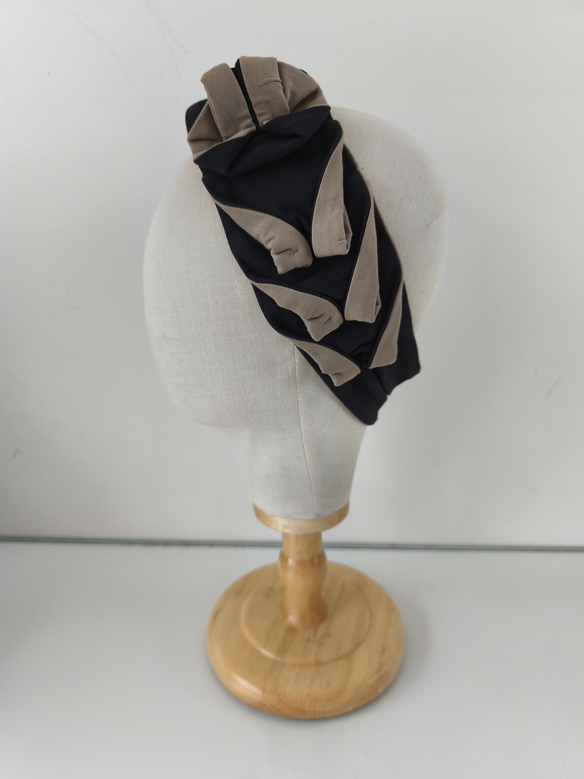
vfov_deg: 73.9
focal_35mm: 23
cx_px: 292
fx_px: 517
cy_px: 390
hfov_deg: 58.9
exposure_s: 1/99.9
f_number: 1.65
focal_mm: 6.14
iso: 400
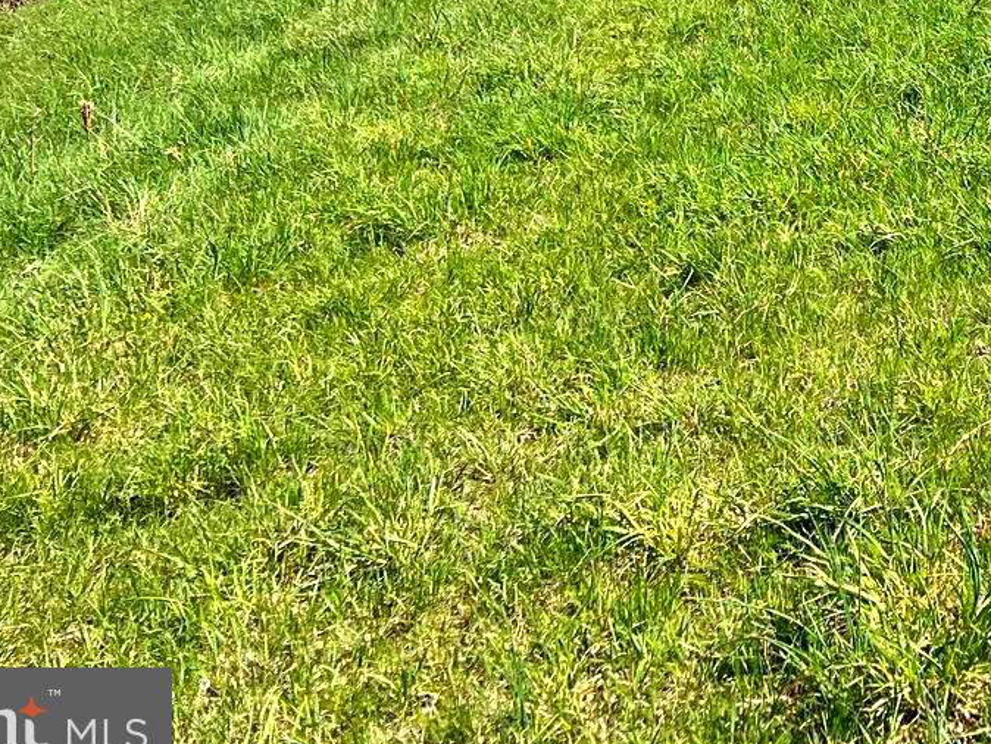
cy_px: -341
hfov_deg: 22.0
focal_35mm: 79
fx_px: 2262
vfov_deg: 17.0
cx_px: 1310
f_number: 1.5
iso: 50
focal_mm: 5.7
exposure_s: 1/4115
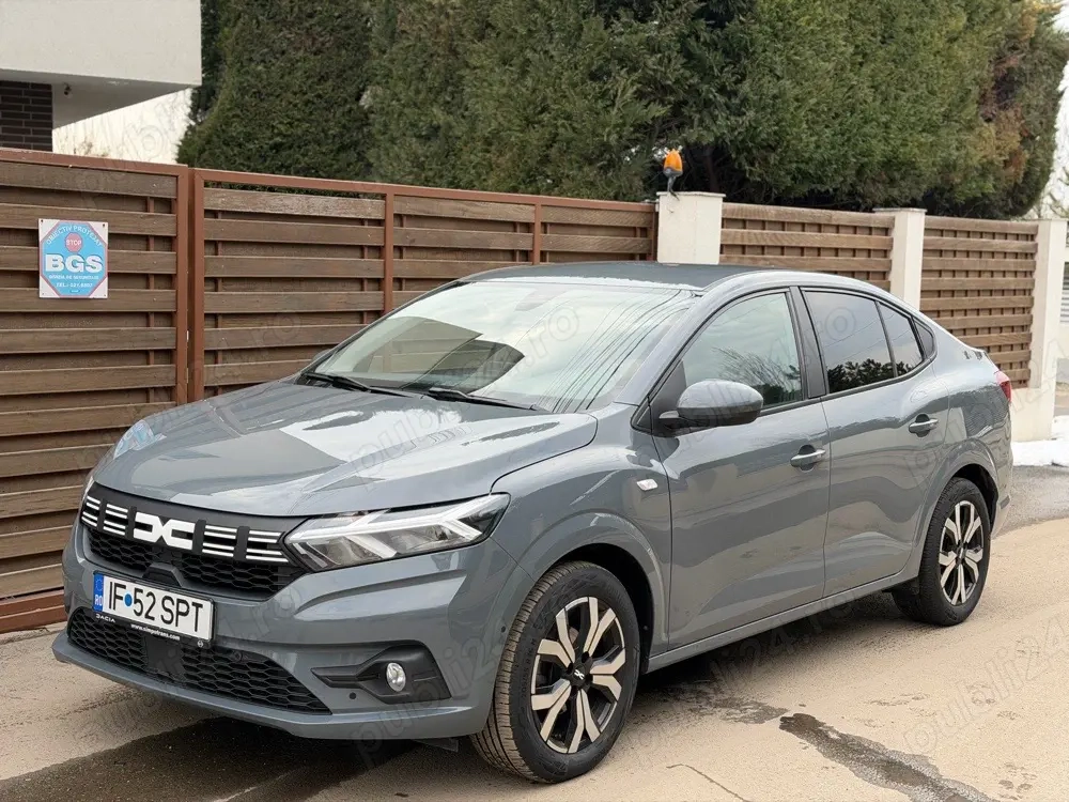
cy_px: 401
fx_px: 1482
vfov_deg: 30.3
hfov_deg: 39.7
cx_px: 534
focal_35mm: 48
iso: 64
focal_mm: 6.76
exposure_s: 1/523
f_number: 1.78
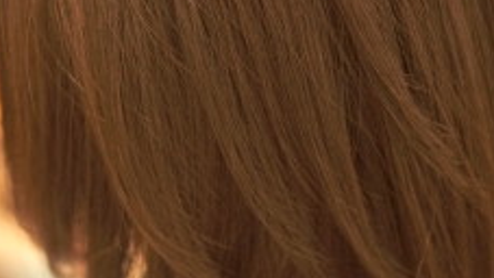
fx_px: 1588
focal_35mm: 121
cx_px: 239
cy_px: 178
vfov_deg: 10.0
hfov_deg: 17.7
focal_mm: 35
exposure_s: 1/160
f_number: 2.2
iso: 800
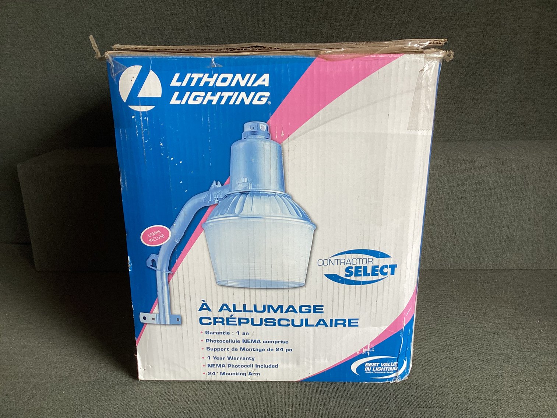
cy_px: 209
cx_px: 278
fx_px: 499
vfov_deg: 45.4
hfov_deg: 58.3
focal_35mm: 31
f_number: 2.4
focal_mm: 3.3
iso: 40
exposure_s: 1/100
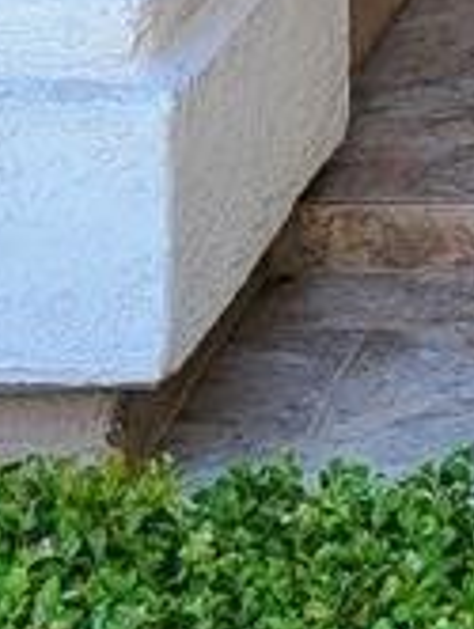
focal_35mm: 160
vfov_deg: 10.2
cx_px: 1031
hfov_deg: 8.7
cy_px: -1015
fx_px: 2914
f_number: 1.8
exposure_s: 1/246
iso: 40
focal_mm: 5.4
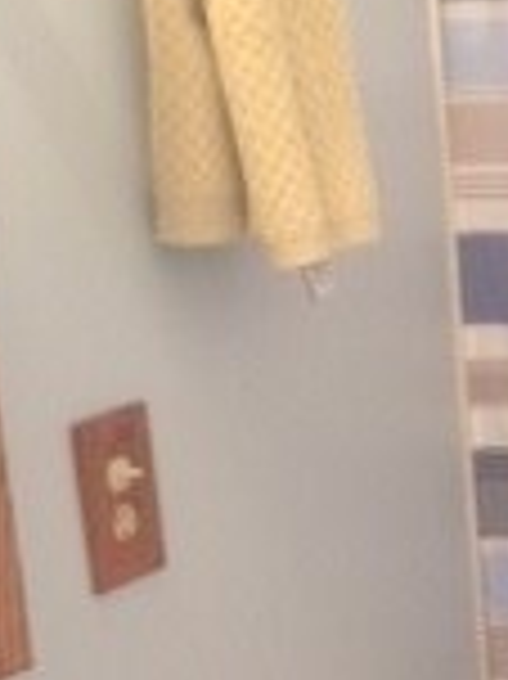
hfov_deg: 11.5
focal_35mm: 123
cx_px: 800
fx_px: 2410
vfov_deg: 15.7
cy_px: 721
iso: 200
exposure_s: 1/30
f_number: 2.2
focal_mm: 4.15
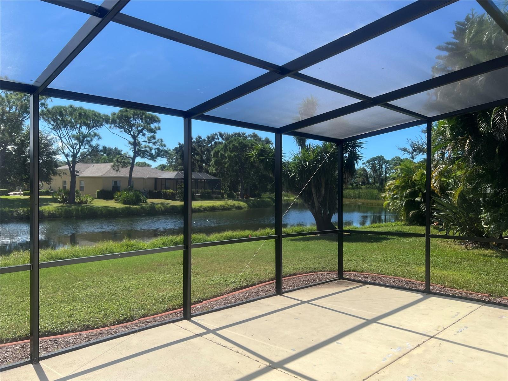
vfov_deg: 53.1
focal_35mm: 26
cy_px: 190
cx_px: 254
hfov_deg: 67.3
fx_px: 382
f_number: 1.5
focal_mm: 5.7
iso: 50
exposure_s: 1/2404
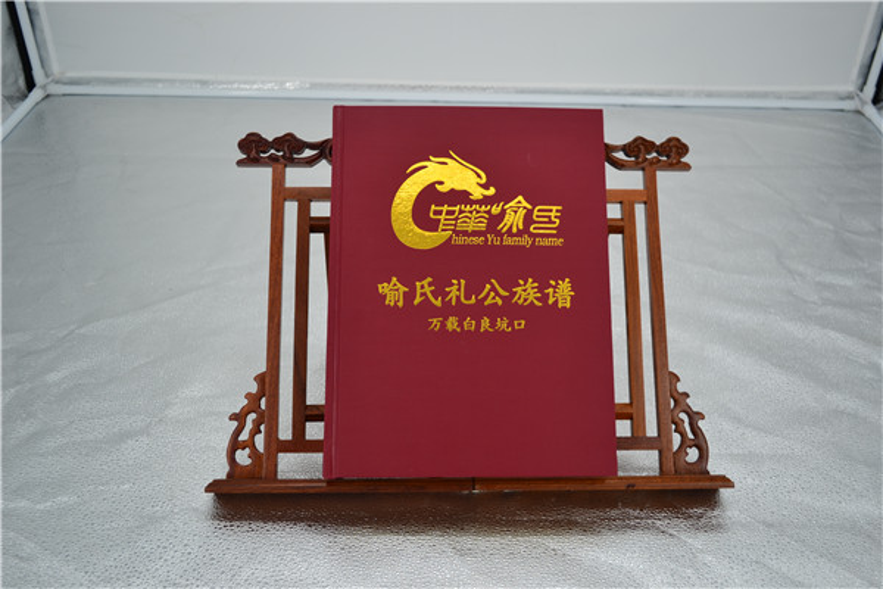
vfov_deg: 36.9
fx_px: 883
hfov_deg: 53.1
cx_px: 442
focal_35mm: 36
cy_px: 294
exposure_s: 1/60
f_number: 4
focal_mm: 24
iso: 100
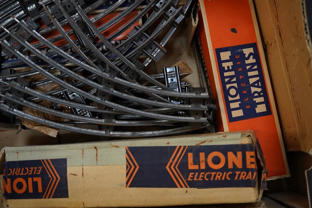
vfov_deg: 29.9
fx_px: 390
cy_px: 104
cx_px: 156
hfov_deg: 43.6
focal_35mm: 45
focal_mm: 30
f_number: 3.5
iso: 1250
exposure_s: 1/125
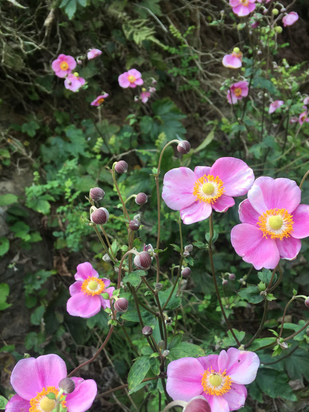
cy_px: 251
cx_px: 185
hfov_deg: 35.9
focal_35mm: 40
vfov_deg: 46.5
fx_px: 476
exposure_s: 1/349
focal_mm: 4.15
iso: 25
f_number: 2.2
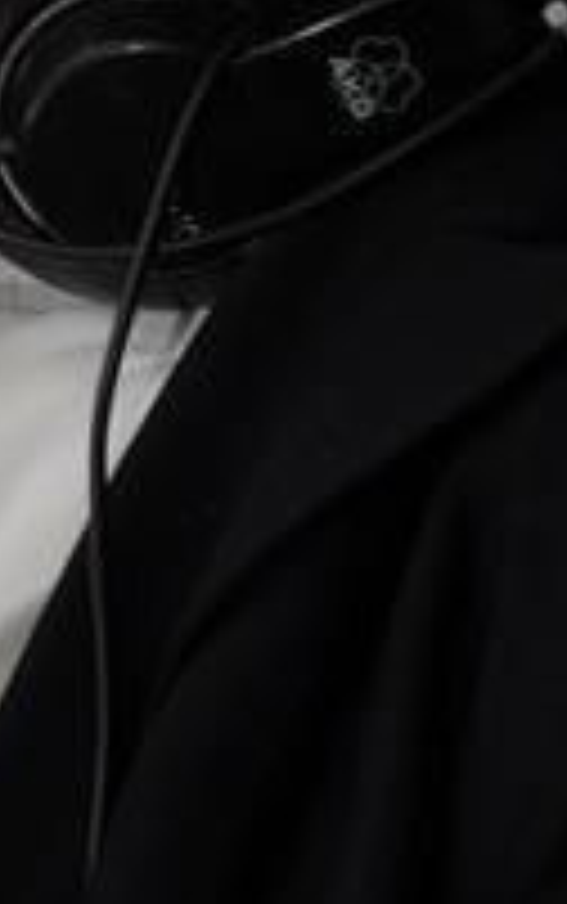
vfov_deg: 6.8
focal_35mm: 304
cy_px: -225
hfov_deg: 4.3
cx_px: -569
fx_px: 7500
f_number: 6.3
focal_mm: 50
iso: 200
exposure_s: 1/125
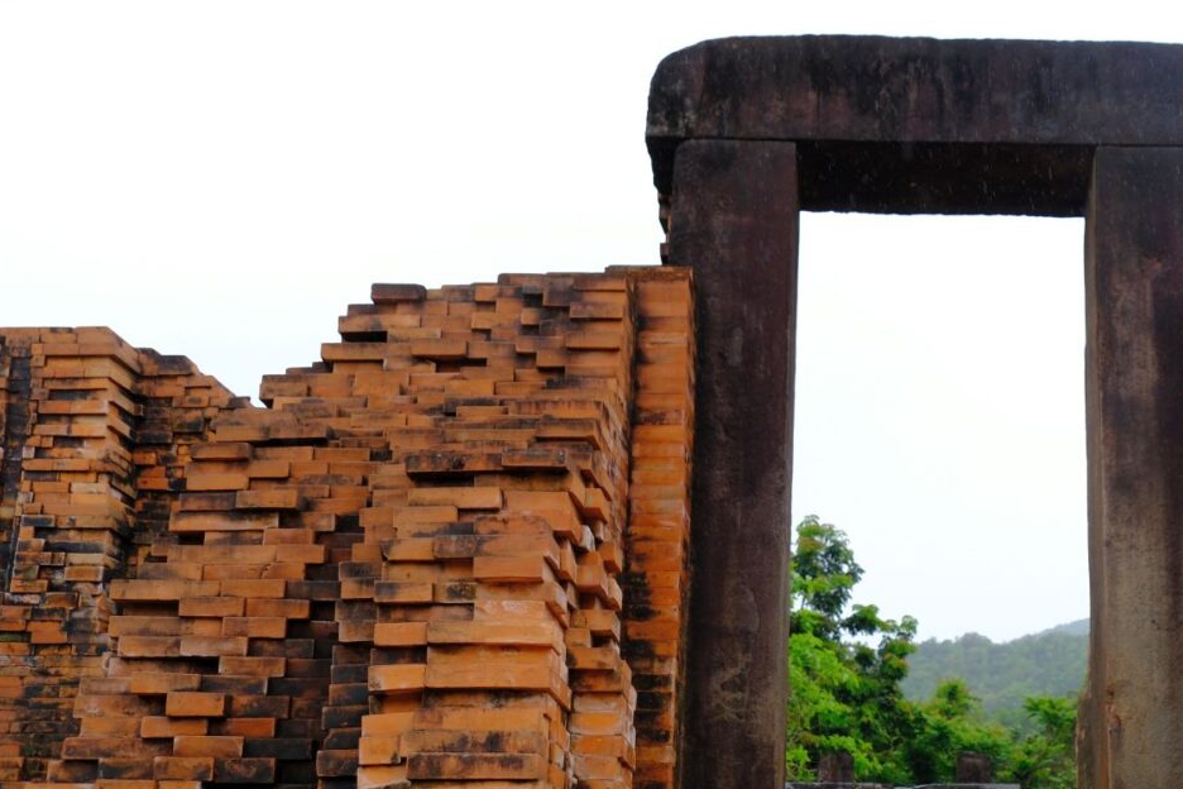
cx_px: 875
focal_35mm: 53
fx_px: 1742
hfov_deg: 36.7
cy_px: 543
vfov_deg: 25.3
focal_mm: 20.8
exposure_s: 1/250
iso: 160
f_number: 5
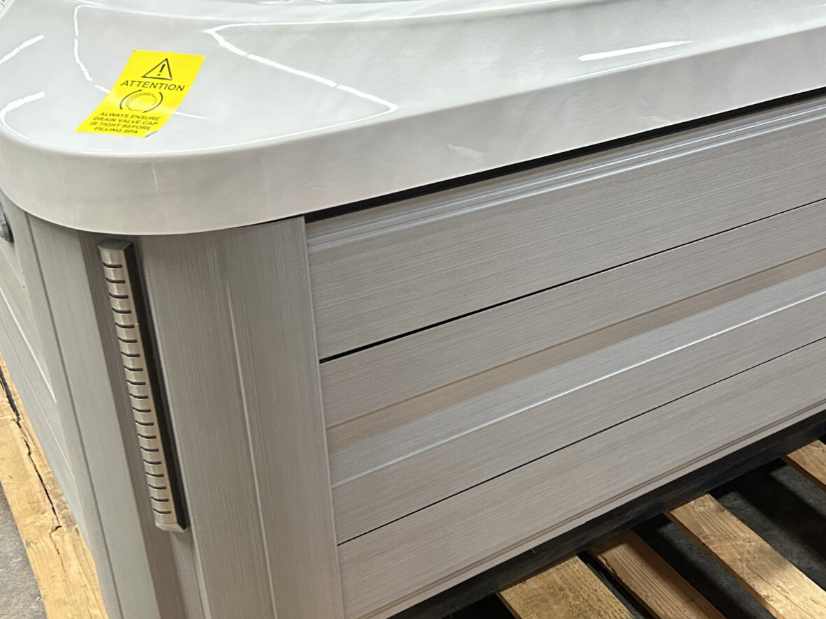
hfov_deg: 41.2
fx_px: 1074
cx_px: 593
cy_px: 280
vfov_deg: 32.2
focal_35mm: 45
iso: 500
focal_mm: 5.7
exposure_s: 1/60
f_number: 1.5
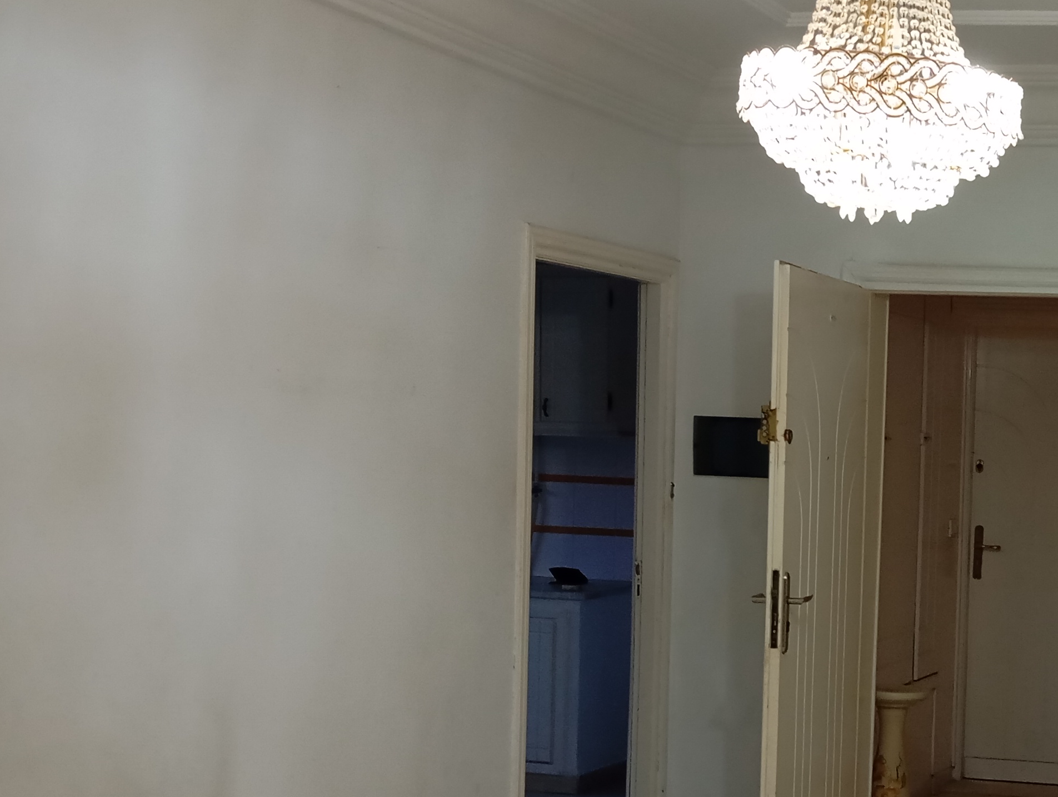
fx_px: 1837
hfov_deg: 29.5
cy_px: 547
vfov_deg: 24.3
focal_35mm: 60
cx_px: 1109
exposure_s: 1/25
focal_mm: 4.22
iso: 1505
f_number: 1.8
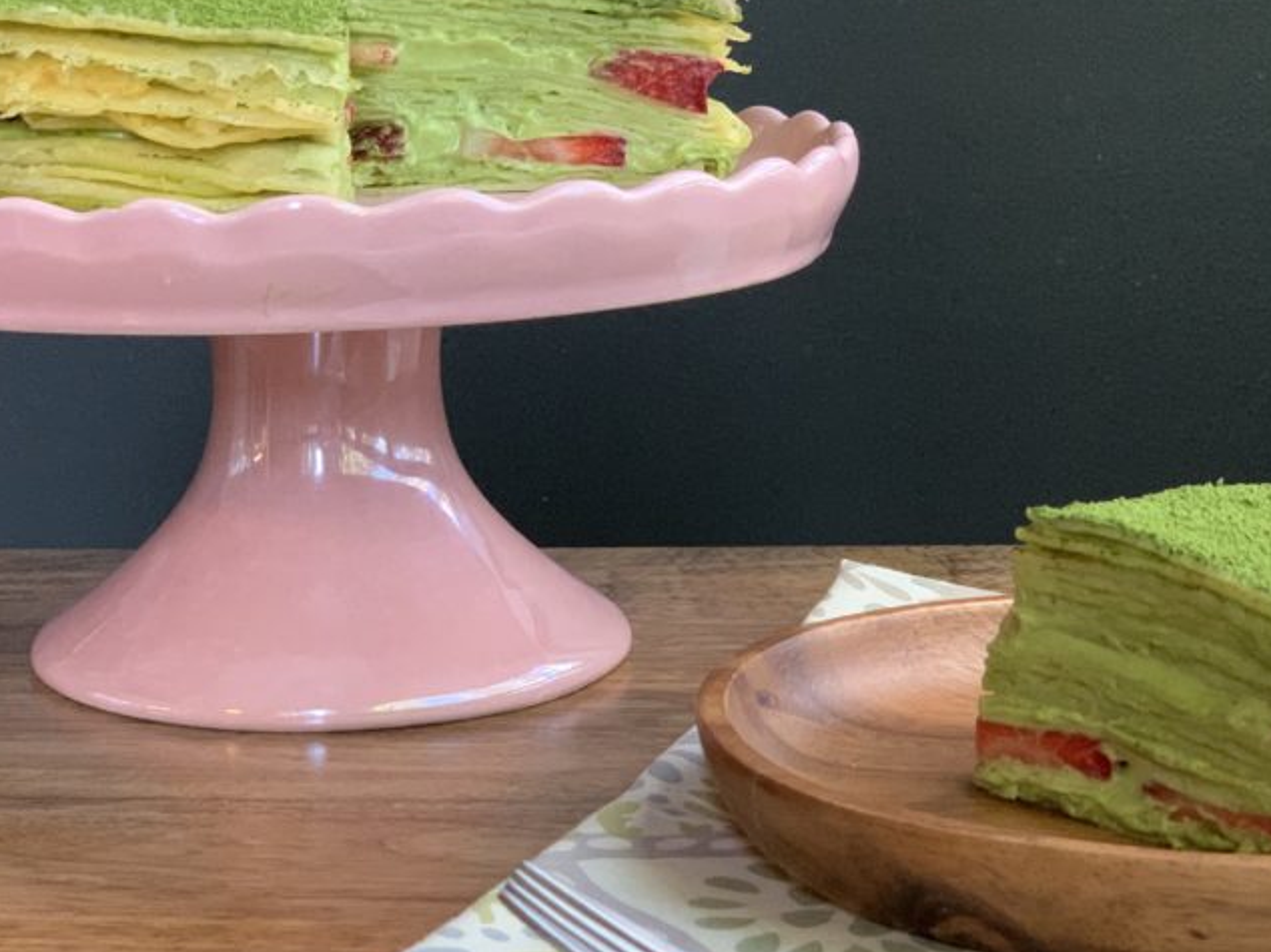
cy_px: 523
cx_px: 716
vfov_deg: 17.6
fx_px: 3083
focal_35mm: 84
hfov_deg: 23.3
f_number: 2.4
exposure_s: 1/60
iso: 320
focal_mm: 6
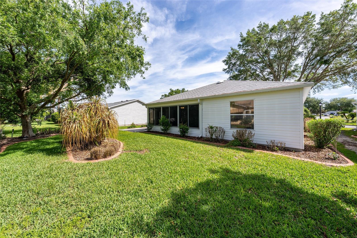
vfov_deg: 85.4
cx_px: 178
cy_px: 119
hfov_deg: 108.3
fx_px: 129
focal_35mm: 13
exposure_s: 1/400
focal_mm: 13
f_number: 8
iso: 160
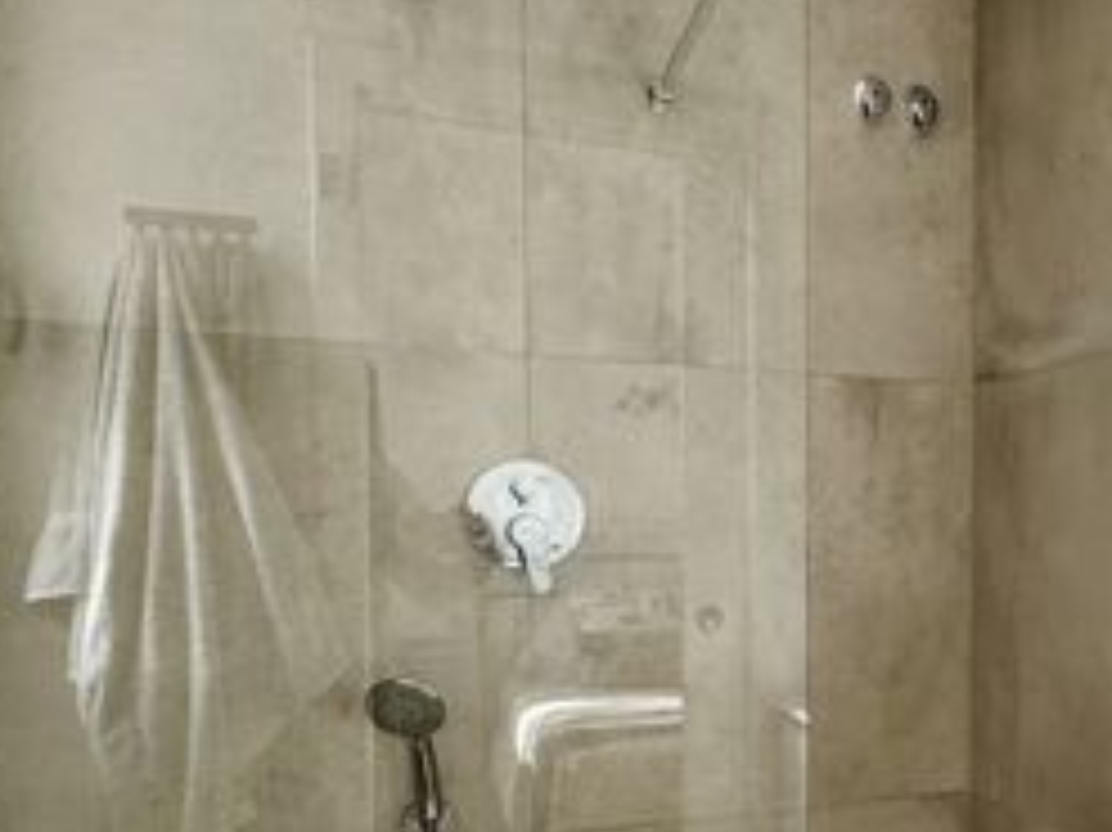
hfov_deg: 40.7
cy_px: 585
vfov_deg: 35.4
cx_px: 1123
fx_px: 1284
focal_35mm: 40
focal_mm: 2.22
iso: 80
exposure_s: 1/99
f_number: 2.2
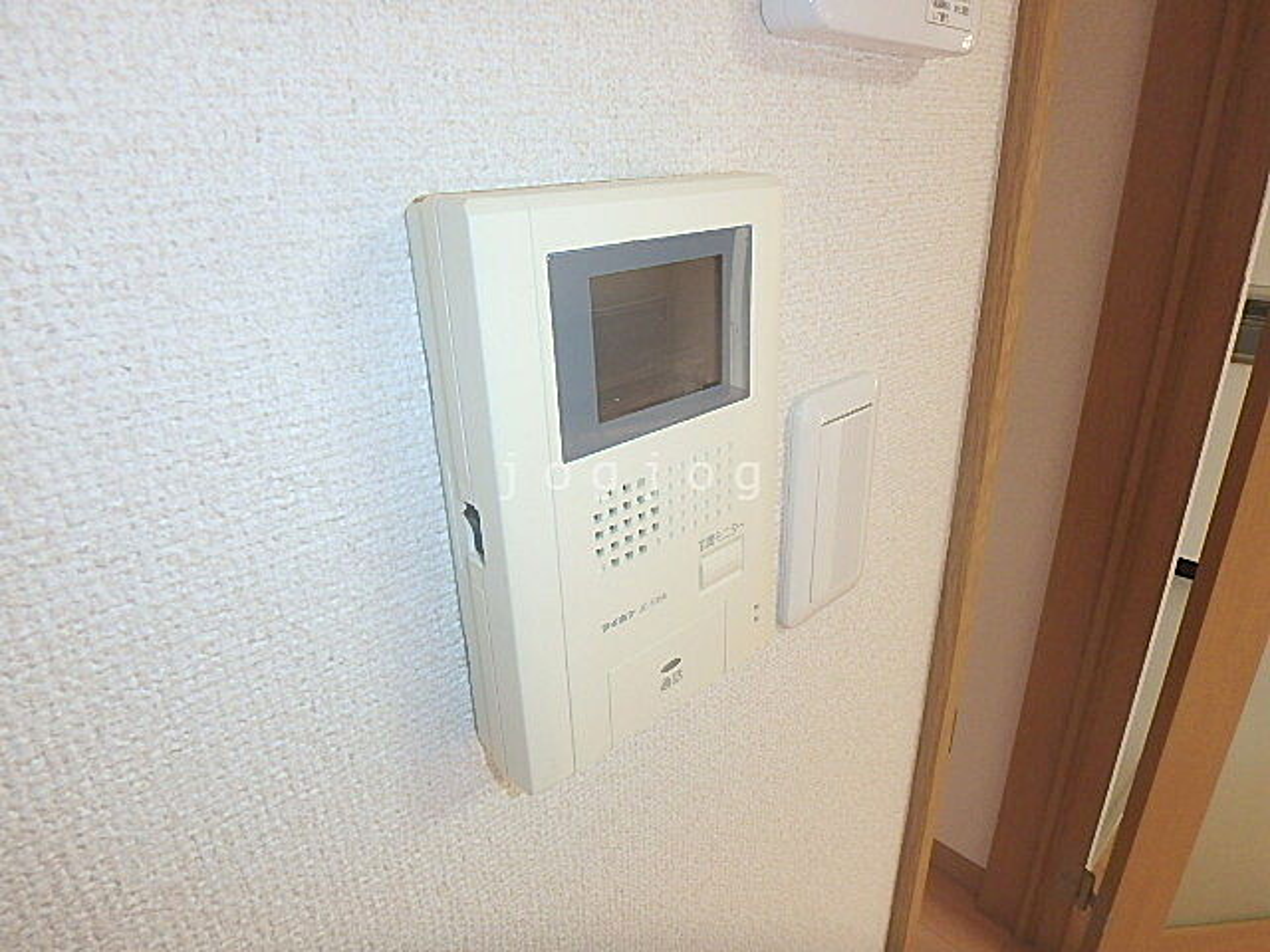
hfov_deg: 79.0
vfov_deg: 63.4
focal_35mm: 21
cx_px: 635
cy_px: 476
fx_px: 770
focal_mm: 3.7
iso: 200
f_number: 3.5
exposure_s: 1/50
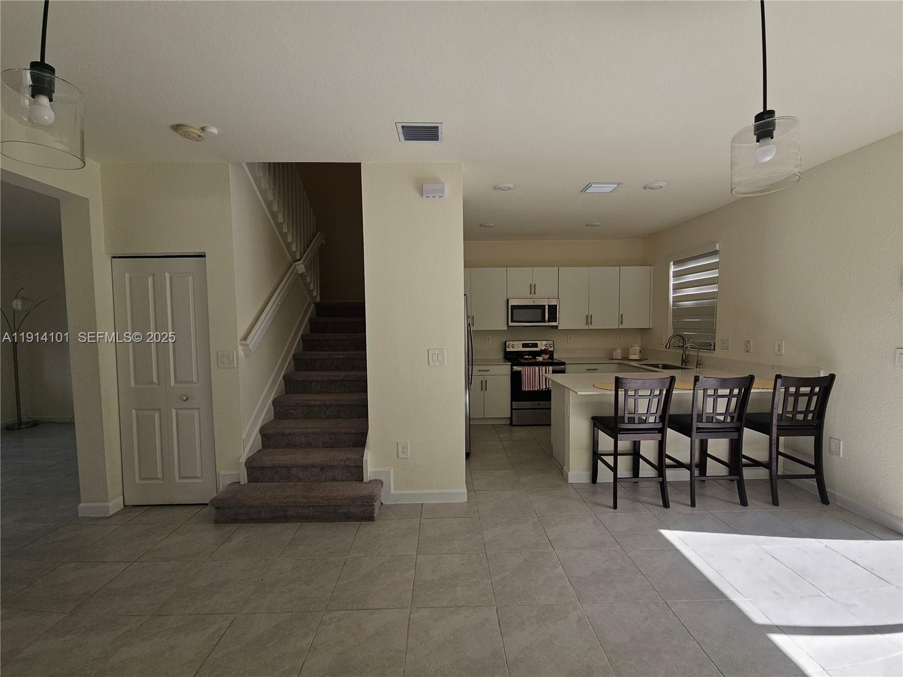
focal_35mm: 13
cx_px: 452
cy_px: 338
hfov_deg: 106.2
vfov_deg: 89.9
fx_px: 339
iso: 64
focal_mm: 2.2
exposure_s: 1/262
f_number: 2.2
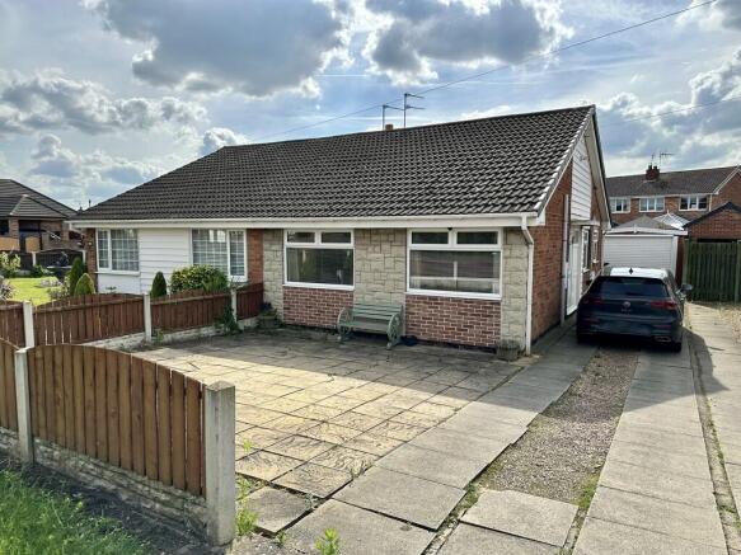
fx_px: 514
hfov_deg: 71.6
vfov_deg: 56.8
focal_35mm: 24
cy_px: 278
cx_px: 370
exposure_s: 1/6623
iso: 80
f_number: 1.78
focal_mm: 6.86
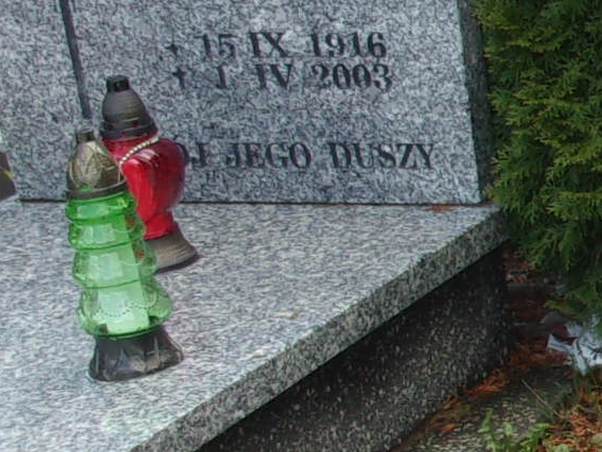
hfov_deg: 10.8
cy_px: 390
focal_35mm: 166
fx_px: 2888
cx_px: 1231
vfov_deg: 8.9
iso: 80
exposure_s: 1/120
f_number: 4.5
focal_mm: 6.4
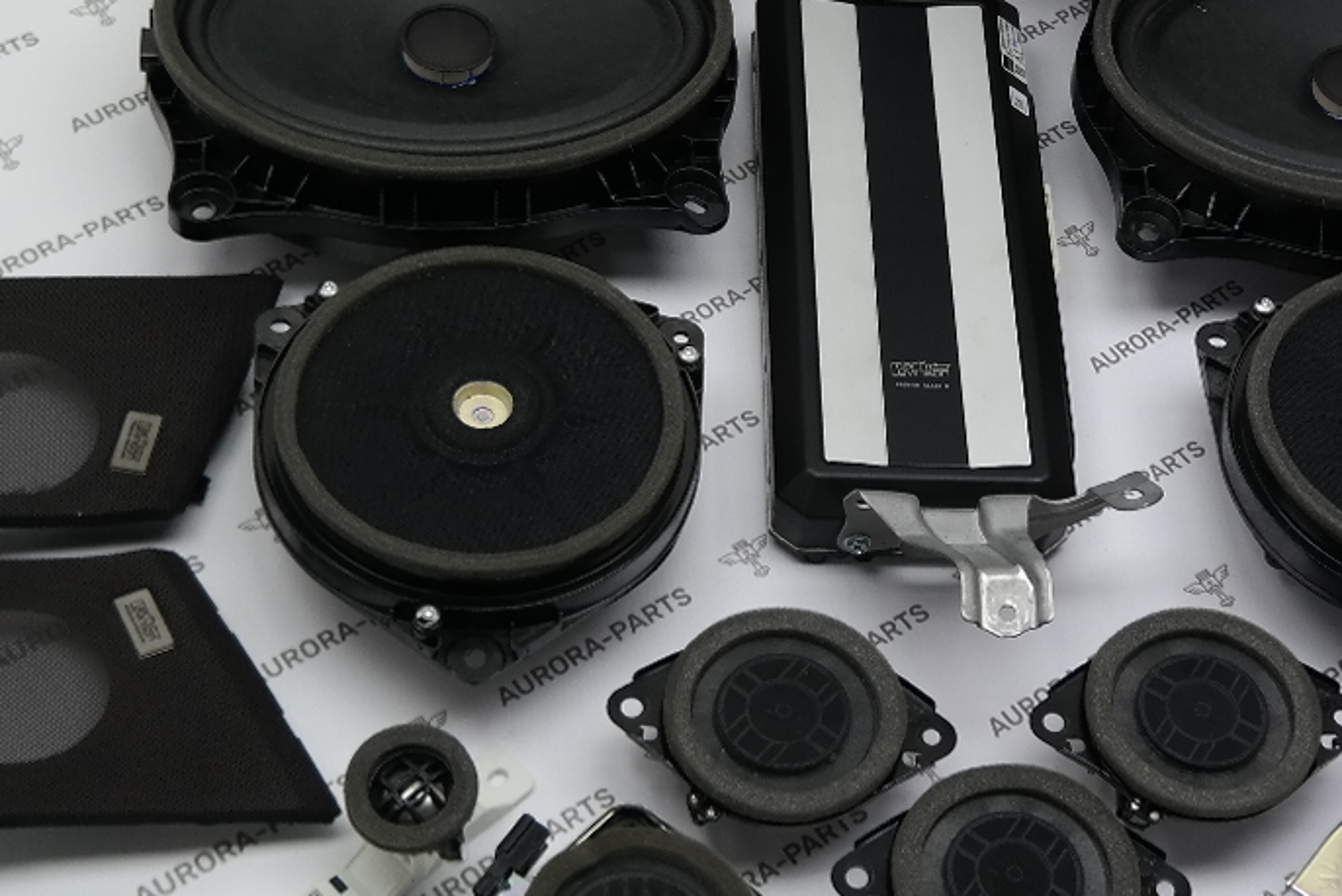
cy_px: 90
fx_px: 2722
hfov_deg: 27.5
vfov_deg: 18.4
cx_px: 886
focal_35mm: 73
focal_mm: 19
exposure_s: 1/80
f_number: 3.5
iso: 200
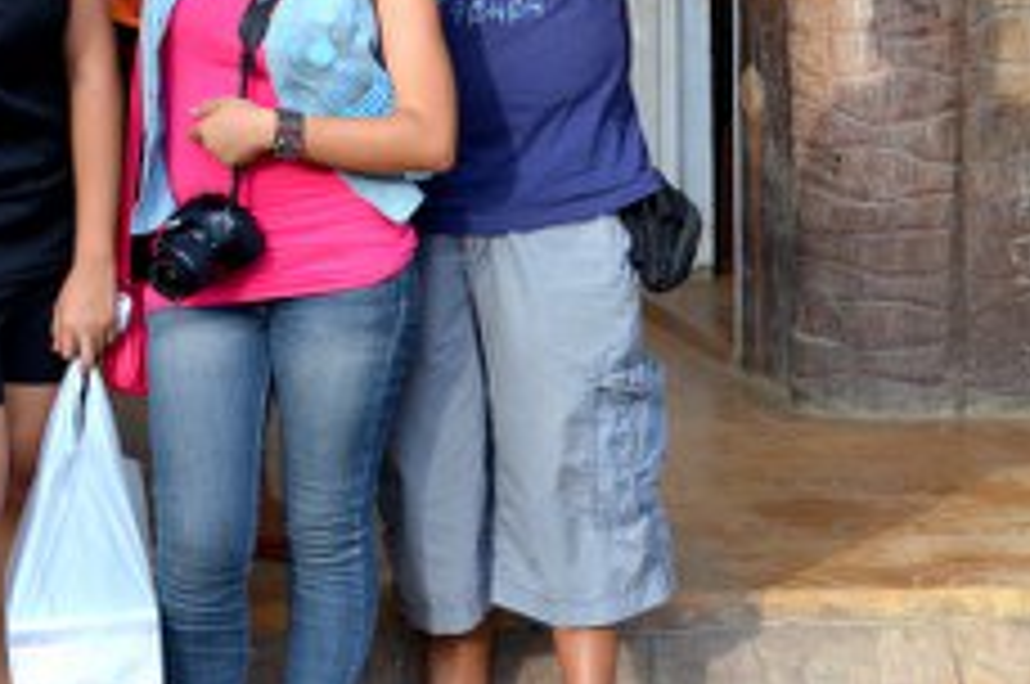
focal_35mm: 126
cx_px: -49
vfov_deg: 10.8
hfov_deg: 15.9
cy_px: 54
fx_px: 3600
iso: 100
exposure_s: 1/125
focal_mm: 32
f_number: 5.6
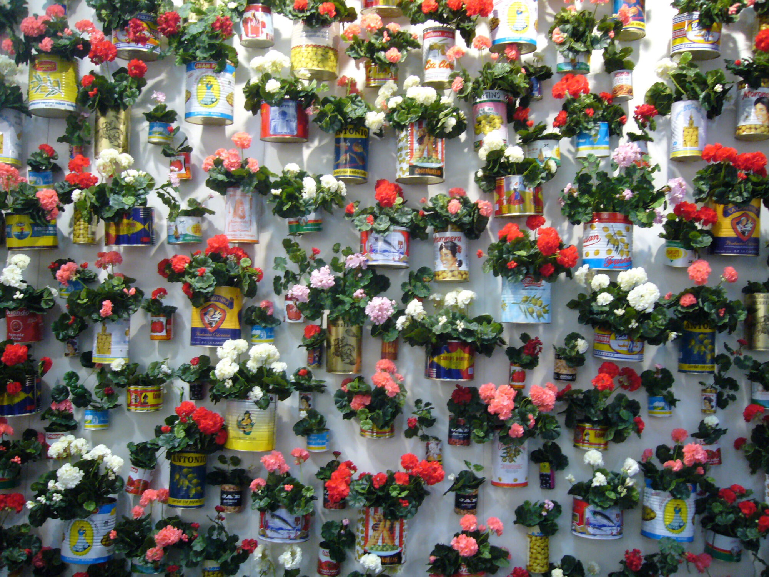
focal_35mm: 35
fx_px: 778
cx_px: 384
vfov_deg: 40.7
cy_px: 288
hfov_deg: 52.6
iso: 200
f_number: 2.8
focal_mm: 5.8
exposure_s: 1/15
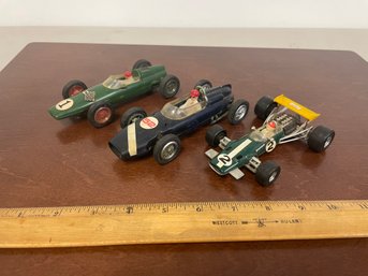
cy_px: 138
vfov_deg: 53.0
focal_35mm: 26
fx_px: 276
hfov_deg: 67.3
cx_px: 184
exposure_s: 1/60
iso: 200
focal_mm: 4.2
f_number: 1.6
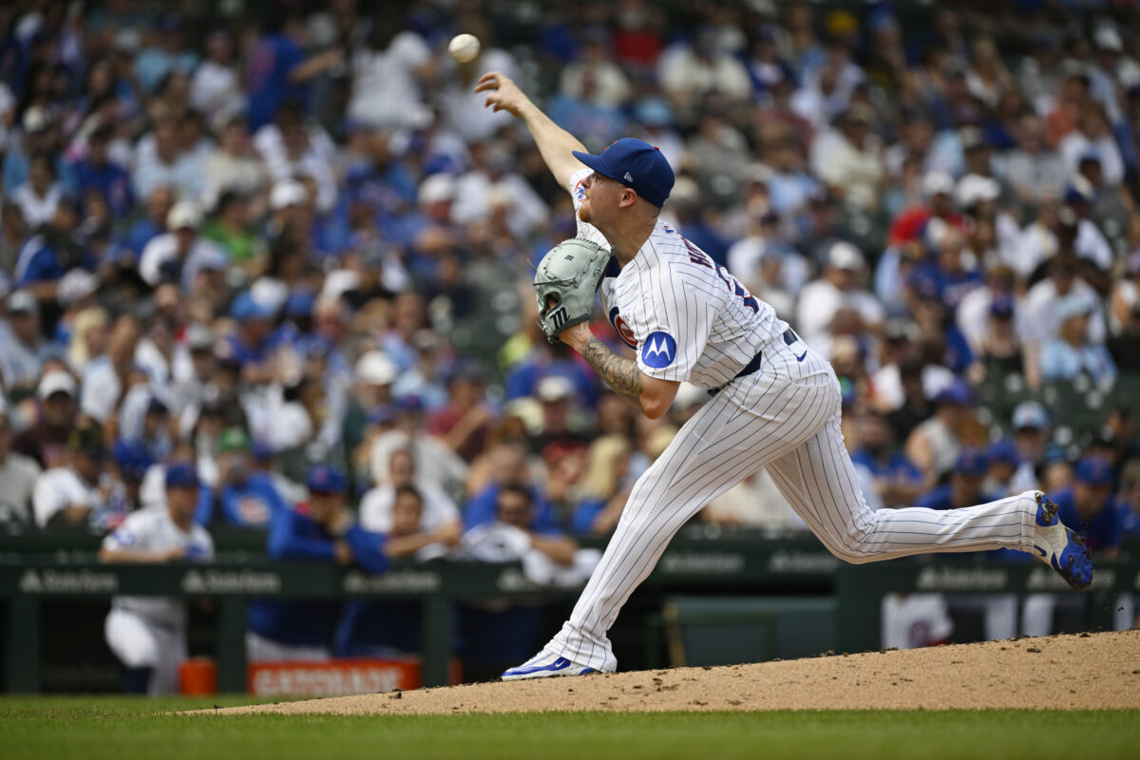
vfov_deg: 3.4
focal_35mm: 400
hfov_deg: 5.2
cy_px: 380
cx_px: 570
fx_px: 12666
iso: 320
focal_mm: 400
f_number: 4.5
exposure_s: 1/2500
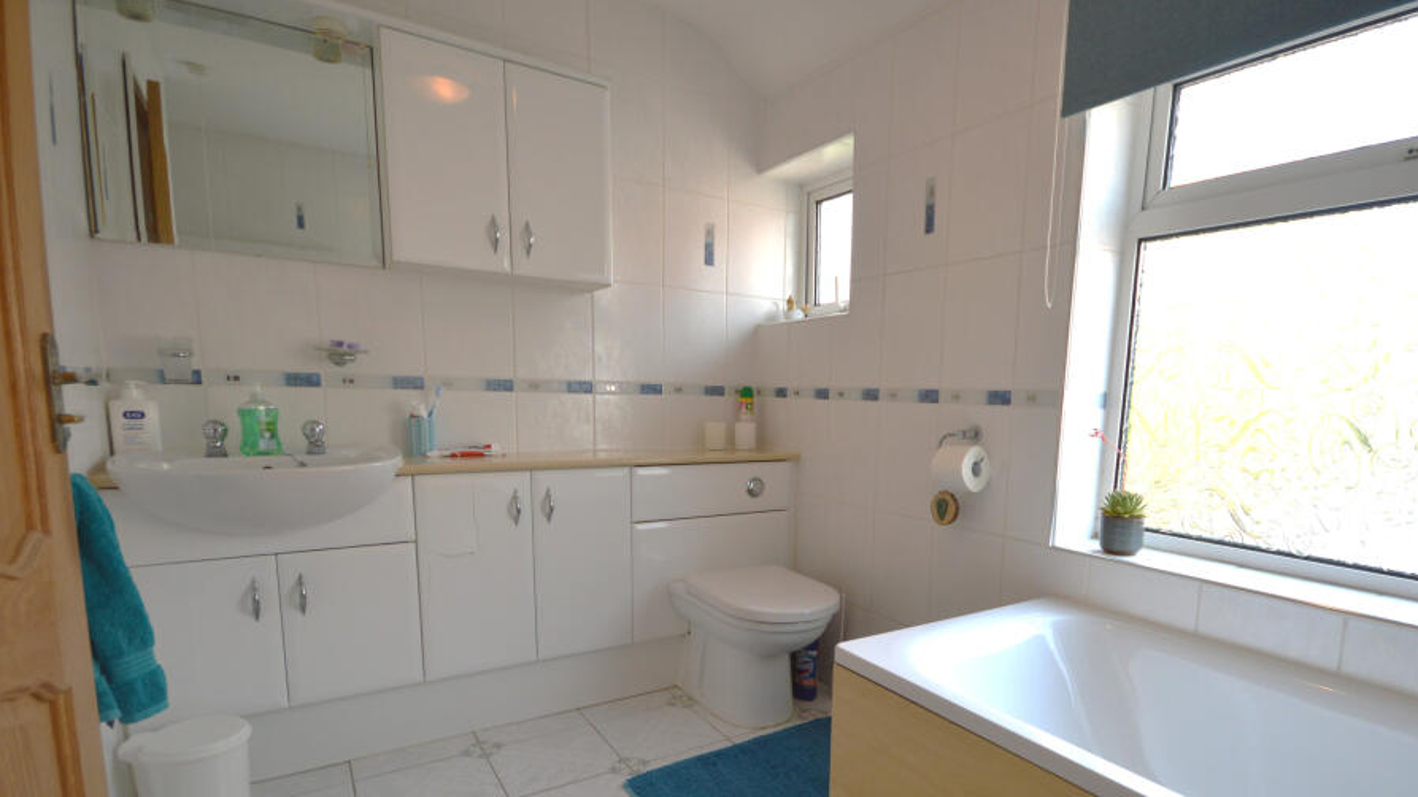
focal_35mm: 18
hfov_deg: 92.0
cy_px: 499
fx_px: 677
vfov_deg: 60.2
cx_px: 811
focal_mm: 10
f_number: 5.6
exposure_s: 1/125
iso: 250
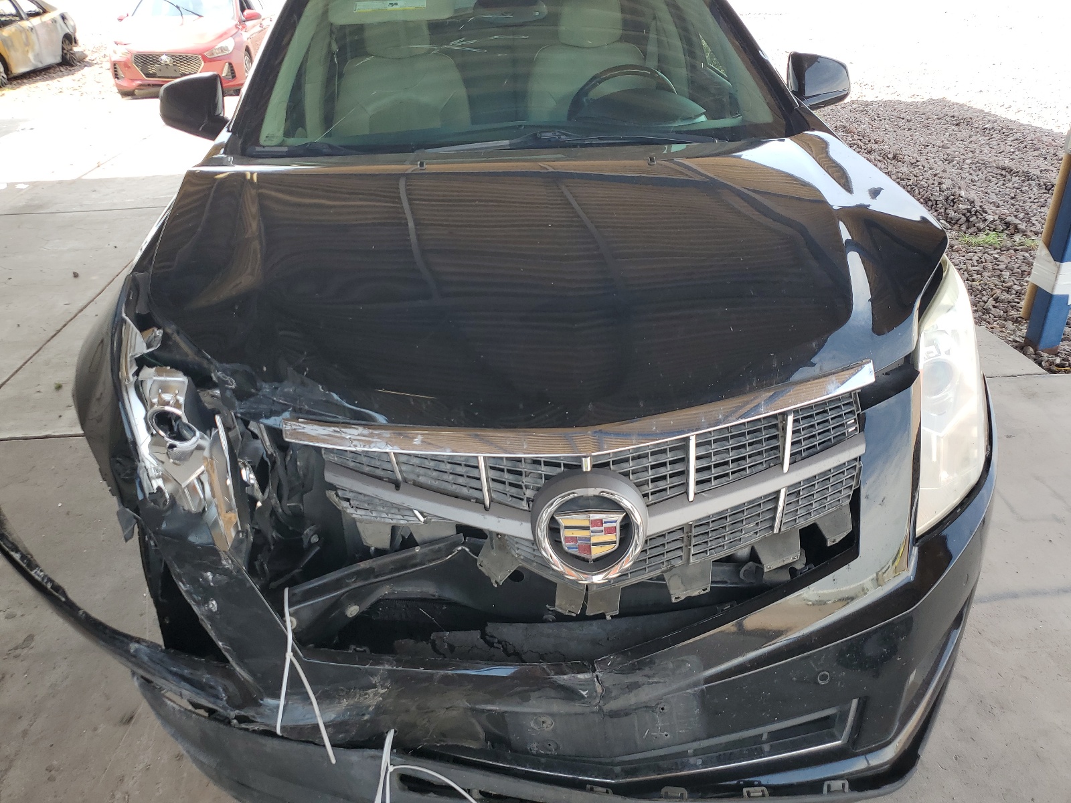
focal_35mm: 26
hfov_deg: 67.3
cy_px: 402
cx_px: 536
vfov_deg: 53.1
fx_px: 804
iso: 50
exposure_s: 1/385
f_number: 1.5
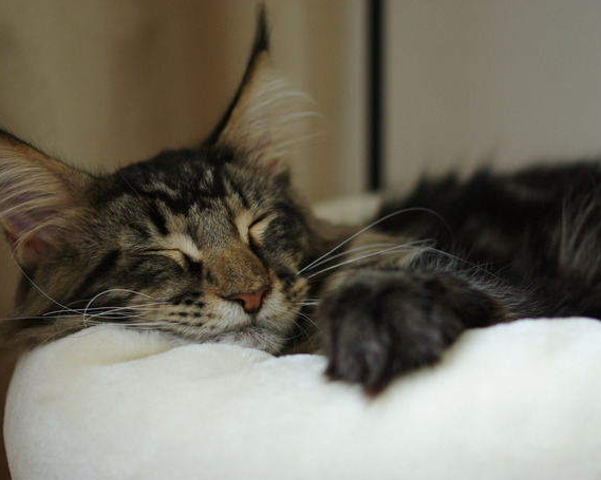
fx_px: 1203
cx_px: 282
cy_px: 247
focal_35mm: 68
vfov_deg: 22.6
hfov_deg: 28.0
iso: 400
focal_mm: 35
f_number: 2.4
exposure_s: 1/60
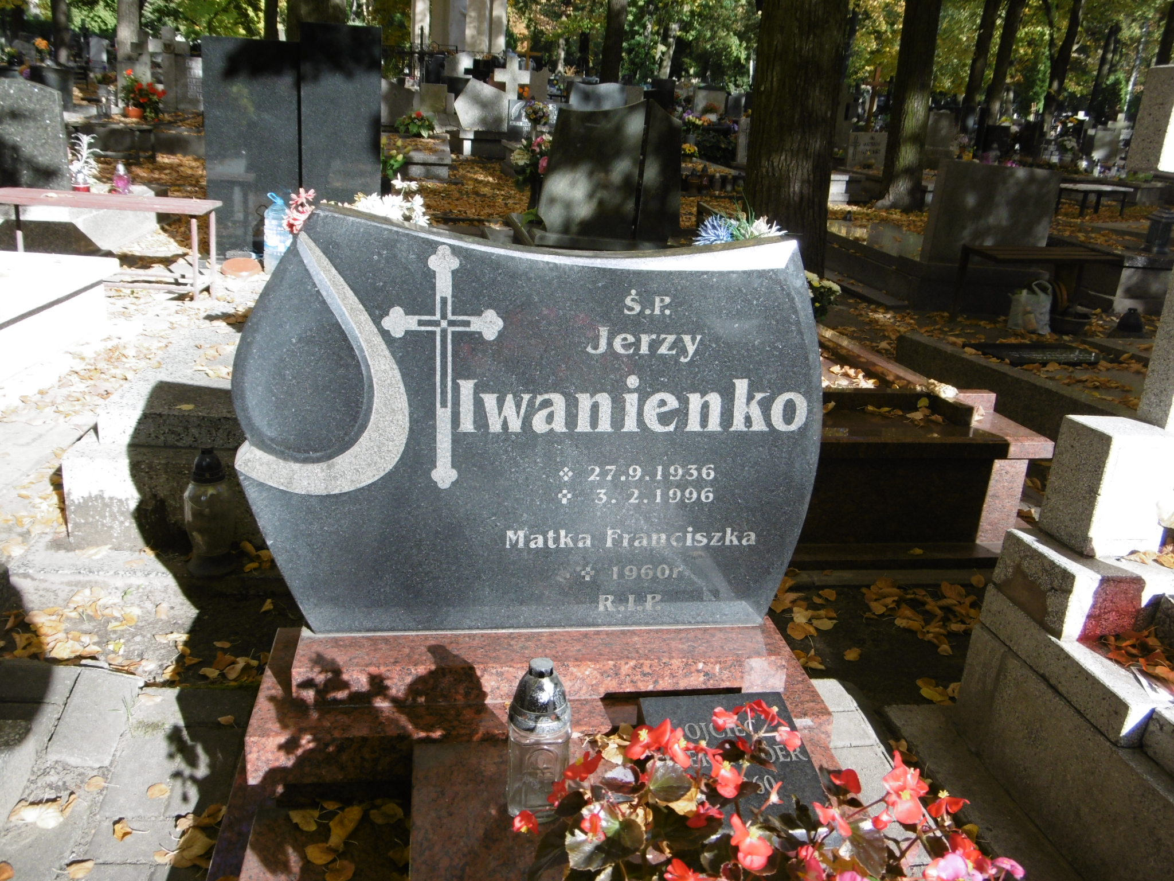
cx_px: 587
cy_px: 440
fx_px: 1085
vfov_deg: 44.2
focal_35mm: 32
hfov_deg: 56.8
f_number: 3.5
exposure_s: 1/250
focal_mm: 5.8
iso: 100
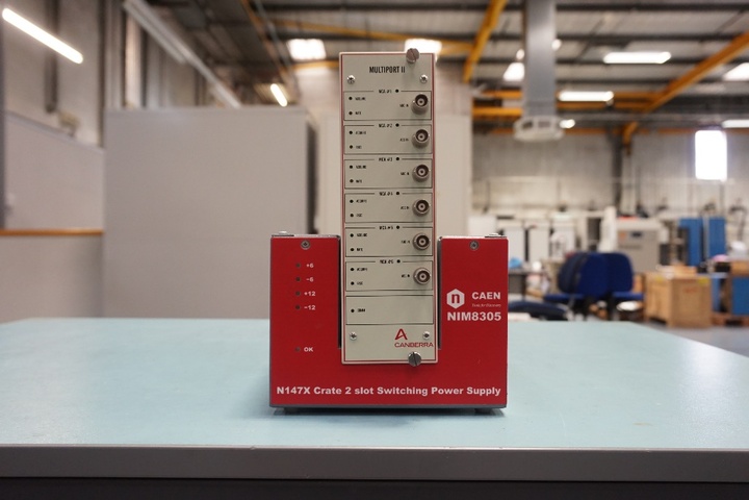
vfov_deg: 47.9
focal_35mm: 27
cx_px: 374
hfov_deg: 67.4
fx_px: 562
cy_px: 250
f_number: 4
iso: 1000
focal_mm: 18
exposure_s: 1/60
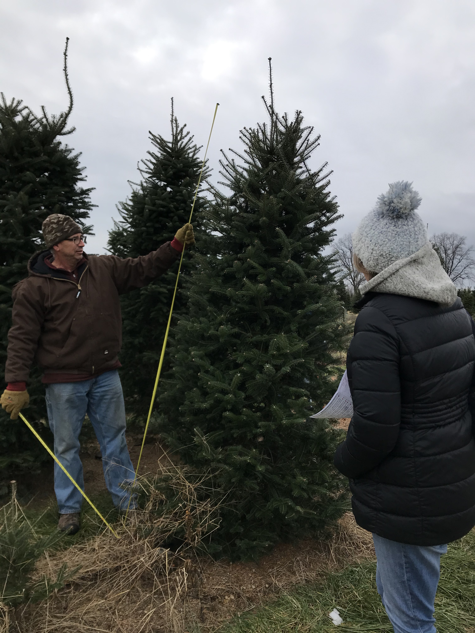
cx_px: 238
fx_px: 512
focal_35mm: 28
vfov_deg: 63.4
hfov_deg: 49.7
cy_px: 316
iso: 20
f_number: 1.8
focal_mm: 3.99
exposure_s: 1/863
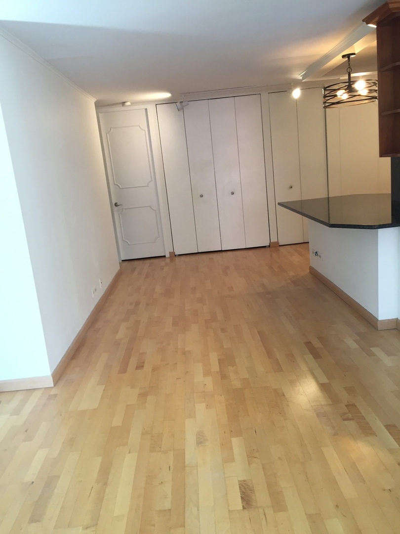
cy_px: 267
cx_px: 200
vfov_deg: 61.7
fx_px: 447
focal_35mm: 29
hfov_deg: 48.2
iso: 64
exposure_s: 1/30
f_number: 2.2
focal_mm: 4.15
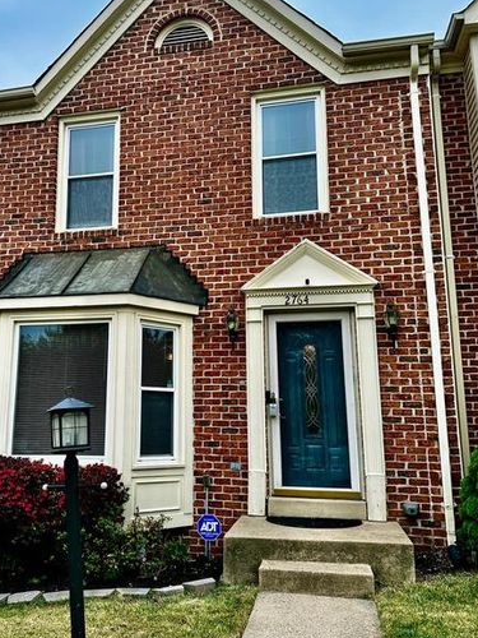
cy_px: 312
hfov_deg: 43.8
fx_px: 589
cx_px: 176
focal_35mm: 32
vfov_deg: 56.8
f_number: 1.78
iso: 80
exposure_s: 1/756
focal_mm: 6.86
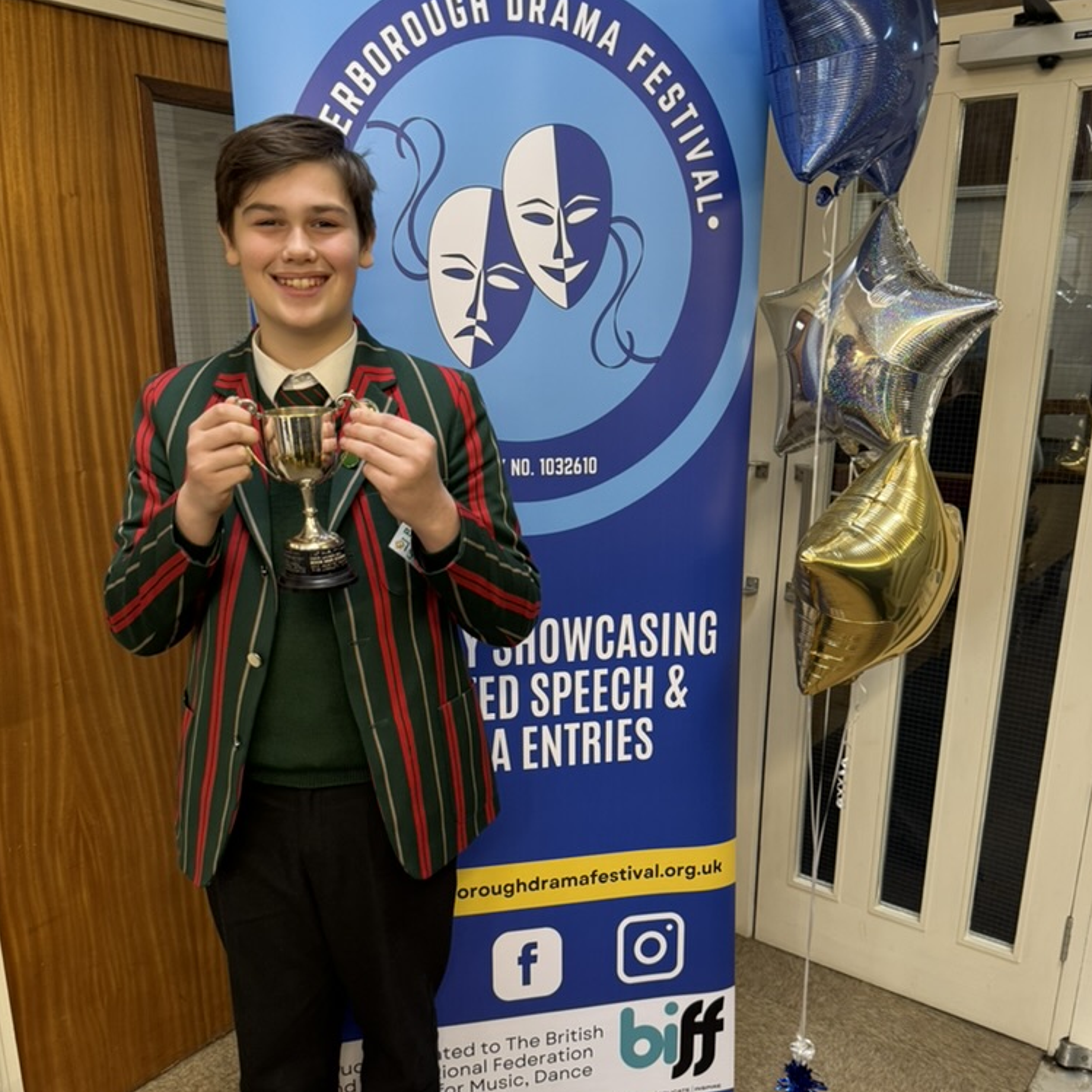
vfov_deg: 55.4
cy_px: 624
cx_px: 554
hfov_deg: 55.6
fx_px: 1035
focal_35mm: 29
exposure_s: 1/100
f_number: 1.78
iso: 200
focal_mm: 6.76
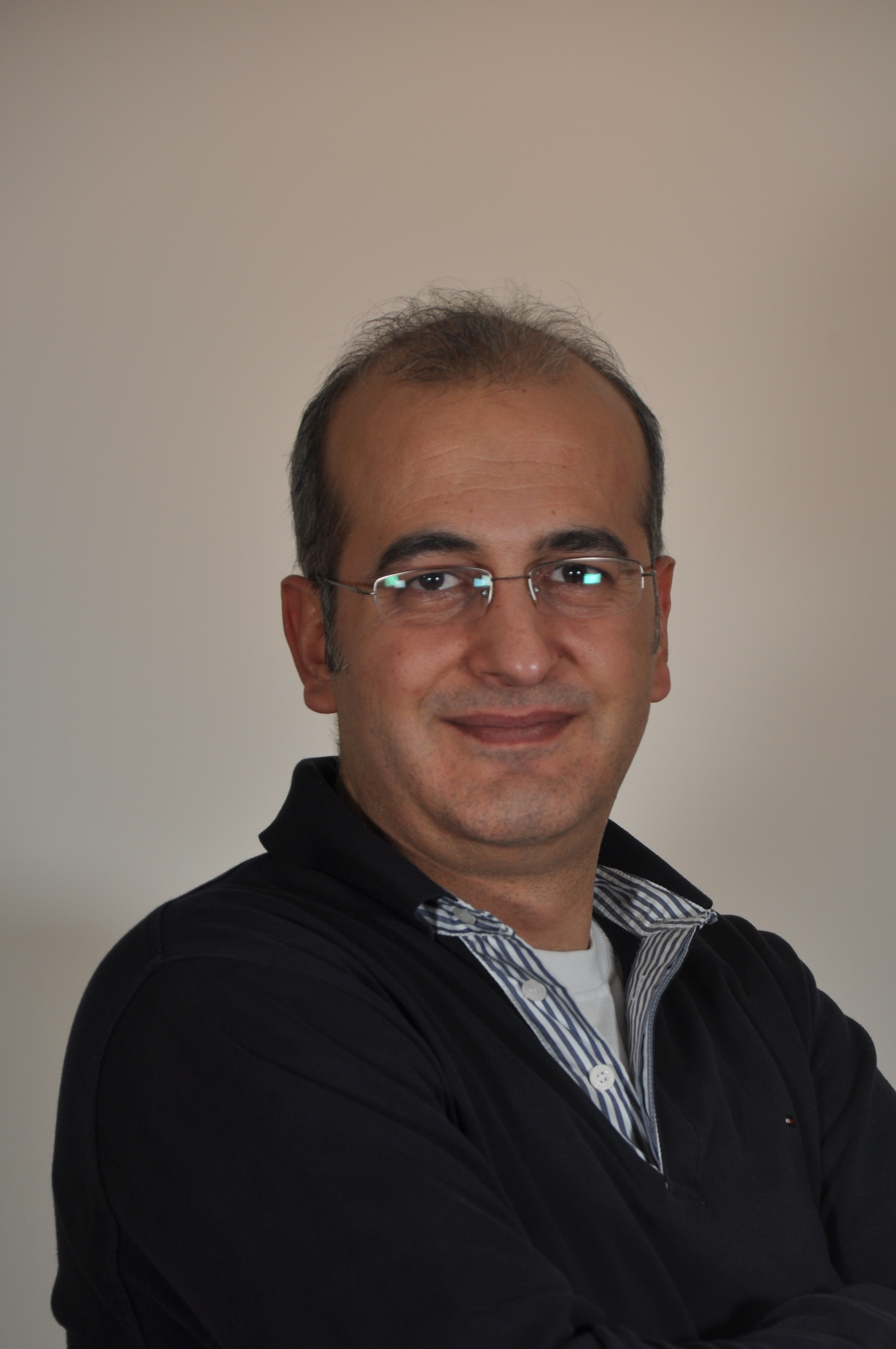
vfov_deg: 10.4
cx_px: 525
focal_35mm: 199
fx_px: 7435
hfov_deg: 6.9
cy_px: 845
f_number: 5.6
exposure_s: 1/60
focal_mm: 105
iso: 200
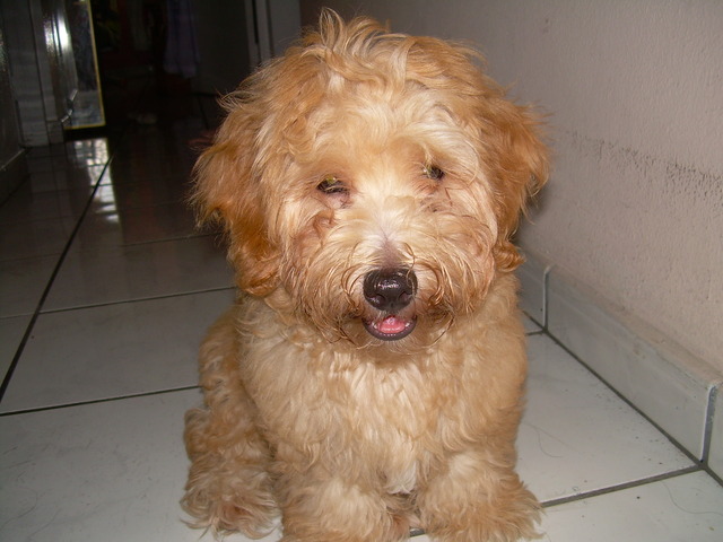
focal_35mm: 38
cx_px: 362
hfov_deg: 49.0
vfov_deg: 37.7
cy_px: 271
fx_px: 794
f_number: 2.8
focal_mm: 6.3
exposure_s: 1/60
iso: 50
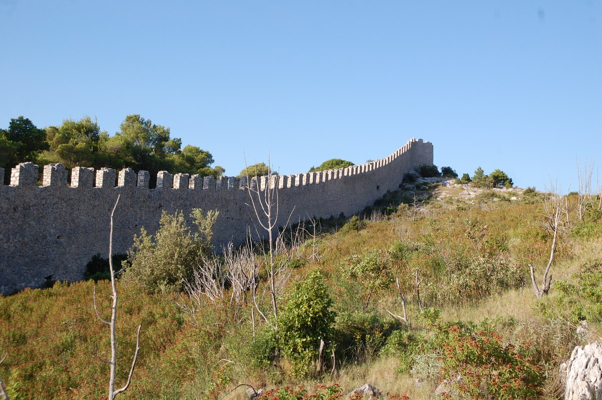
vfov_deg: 30.8
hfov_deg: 45.0
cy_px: 200
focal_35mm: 44
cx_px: 301
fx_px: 727
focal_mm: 29
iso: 200
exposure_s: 1/250
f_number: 8
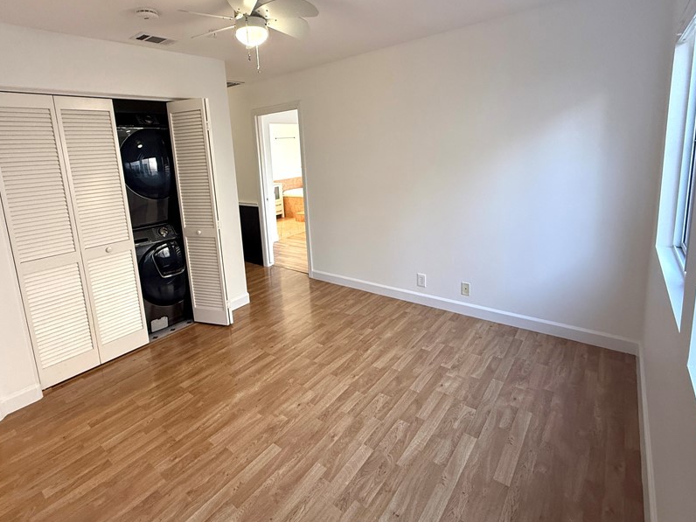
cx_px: 315
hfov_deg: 87.5
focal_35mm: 18
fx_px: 362
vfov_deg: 70.8
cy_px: 208
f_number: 2.2
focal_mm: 2.22
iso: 320
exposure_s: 1/120
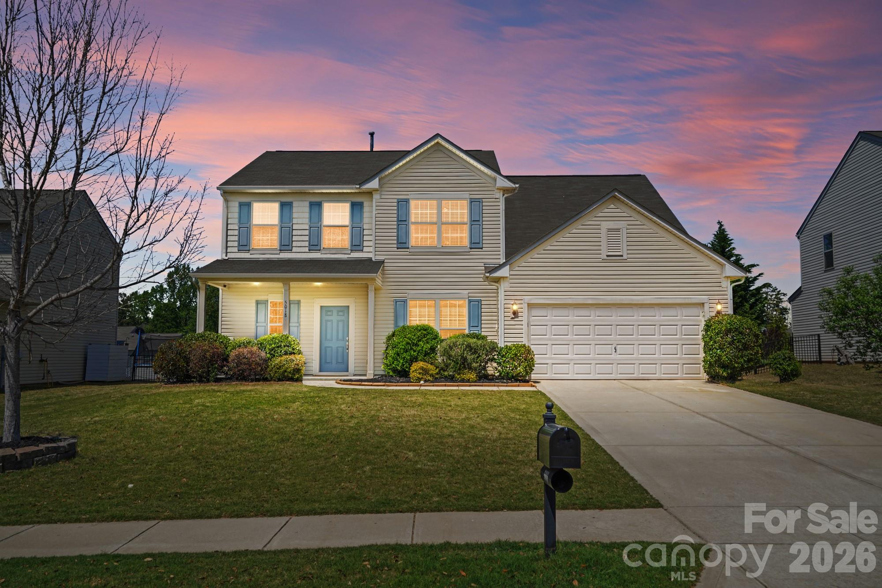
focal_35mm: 29
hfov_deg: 63.7
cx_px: 441
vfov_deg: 45.0
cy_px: 294
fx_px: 710
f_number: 13
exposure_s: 1/80
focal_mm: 29
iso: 50
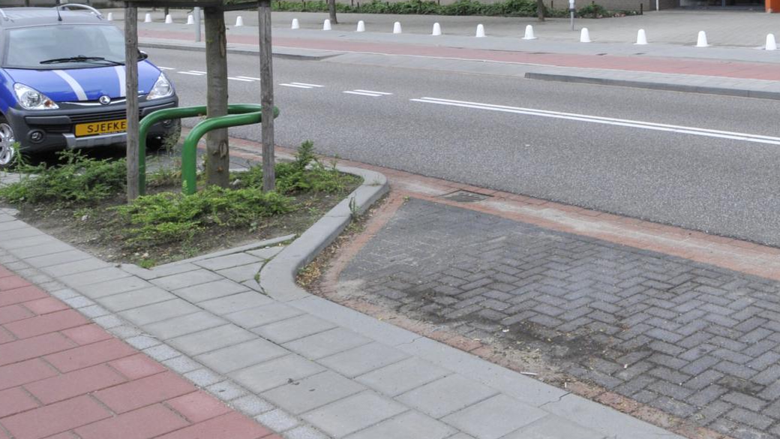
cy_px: -11
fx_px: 870
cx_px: 758
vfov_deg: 26.6
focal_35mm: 42
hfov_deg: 42.5
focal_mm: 13
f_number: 9
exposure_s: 1/250
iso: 500
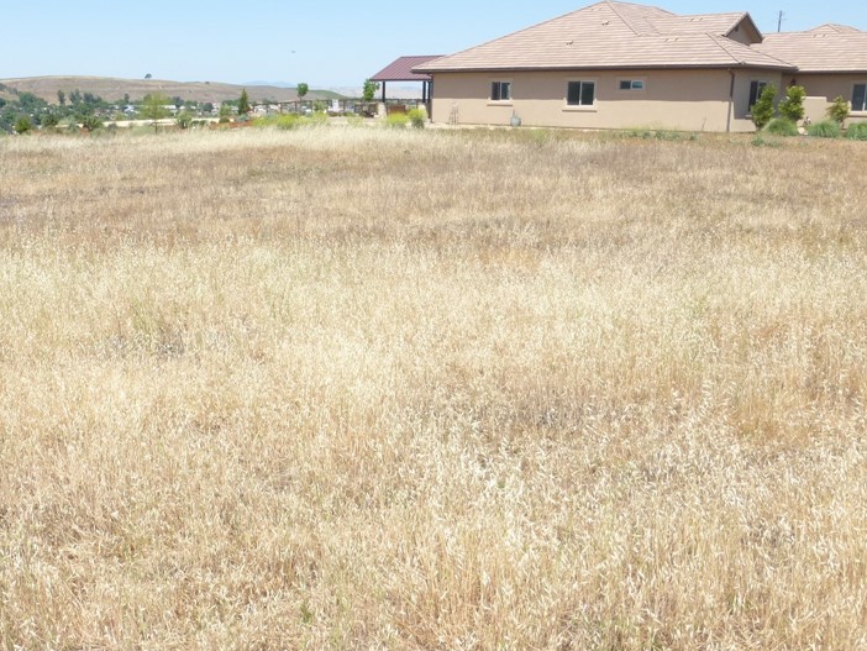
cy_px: 308
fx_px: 877
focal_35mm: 35
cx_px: 316
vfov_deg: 40.7
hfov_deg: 52.0
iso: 100
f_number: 4
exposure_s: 1/640
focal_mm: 4.3
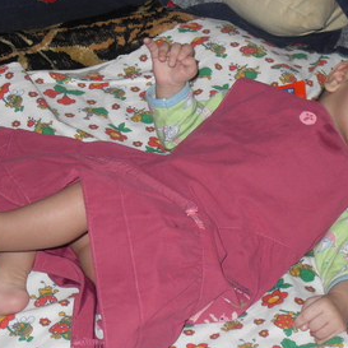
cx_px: 229
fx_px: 1228
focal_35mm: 108
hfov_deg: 16.1
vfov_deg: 16.1
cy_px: 187
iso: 100
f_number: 4
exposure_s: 1/60
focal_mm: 11.8
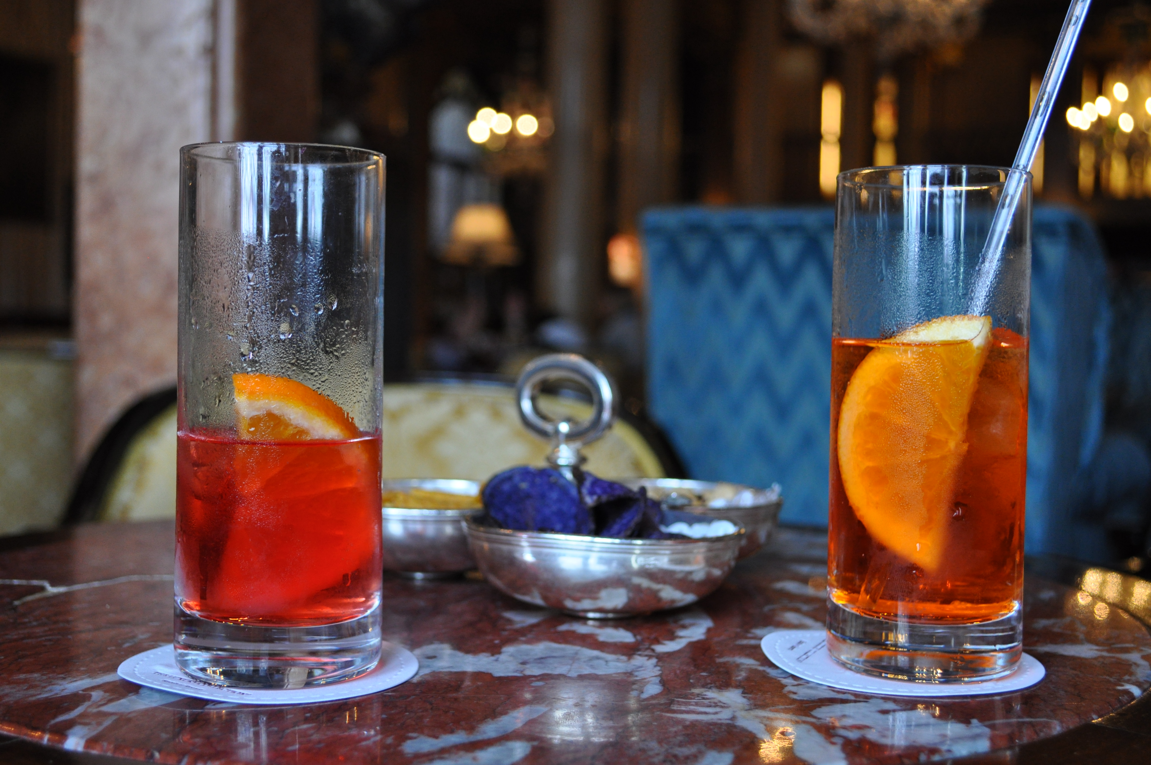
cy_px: 382
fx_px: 1437
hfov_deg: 43.7
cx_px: 576
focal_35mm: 45
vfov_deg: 29.8
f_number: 4.5
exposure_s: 1/60
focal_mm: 30
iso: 800
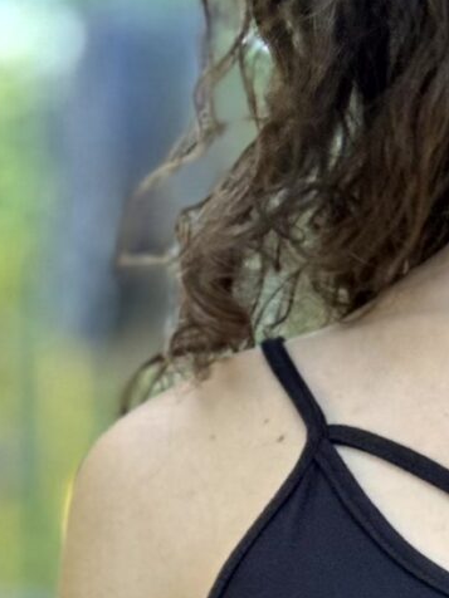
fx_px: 7160
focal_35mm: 414
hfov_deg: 3.6
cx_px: 853
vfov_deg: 4.8
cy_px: 780
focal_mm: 9
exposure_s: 1/121
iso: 200
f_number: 2.8
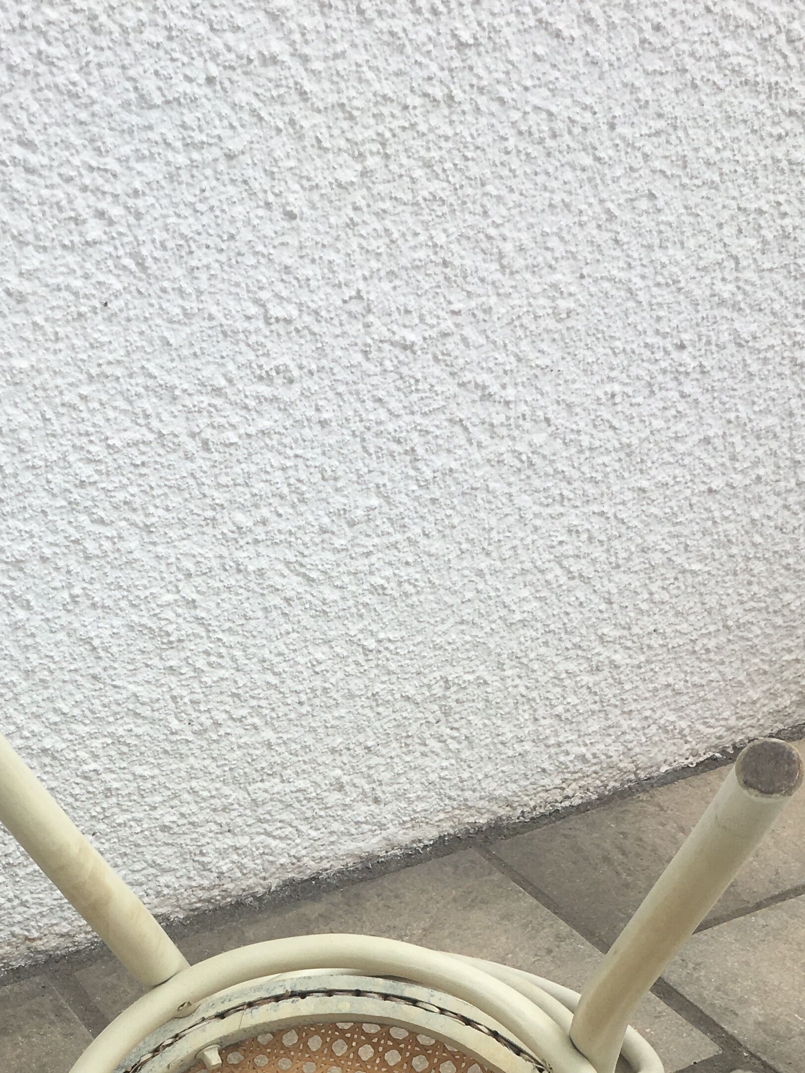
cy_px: 995
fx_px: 1674
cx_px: 182
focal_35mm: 54
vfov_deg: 33.4
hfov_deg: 26.6
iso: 25
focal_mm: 4.15
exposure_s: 1/549
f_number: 2.2
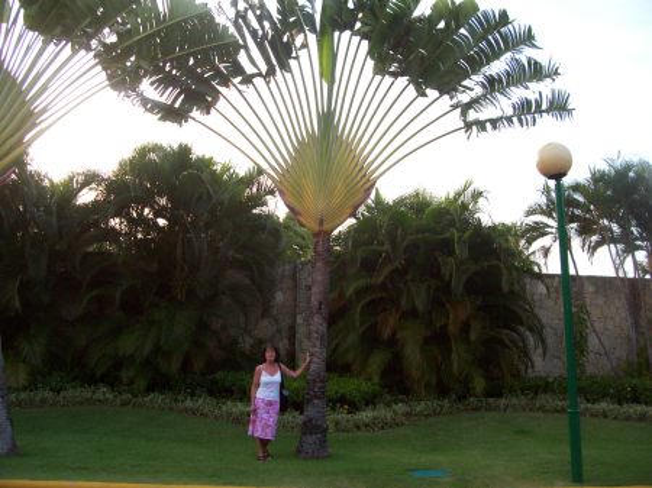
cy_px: 244
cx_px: 326
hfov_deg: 54.0
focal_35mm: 34
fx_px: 640
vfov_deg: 41.8
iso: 140
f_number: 2.7
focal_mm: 5.6
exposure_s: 1/112
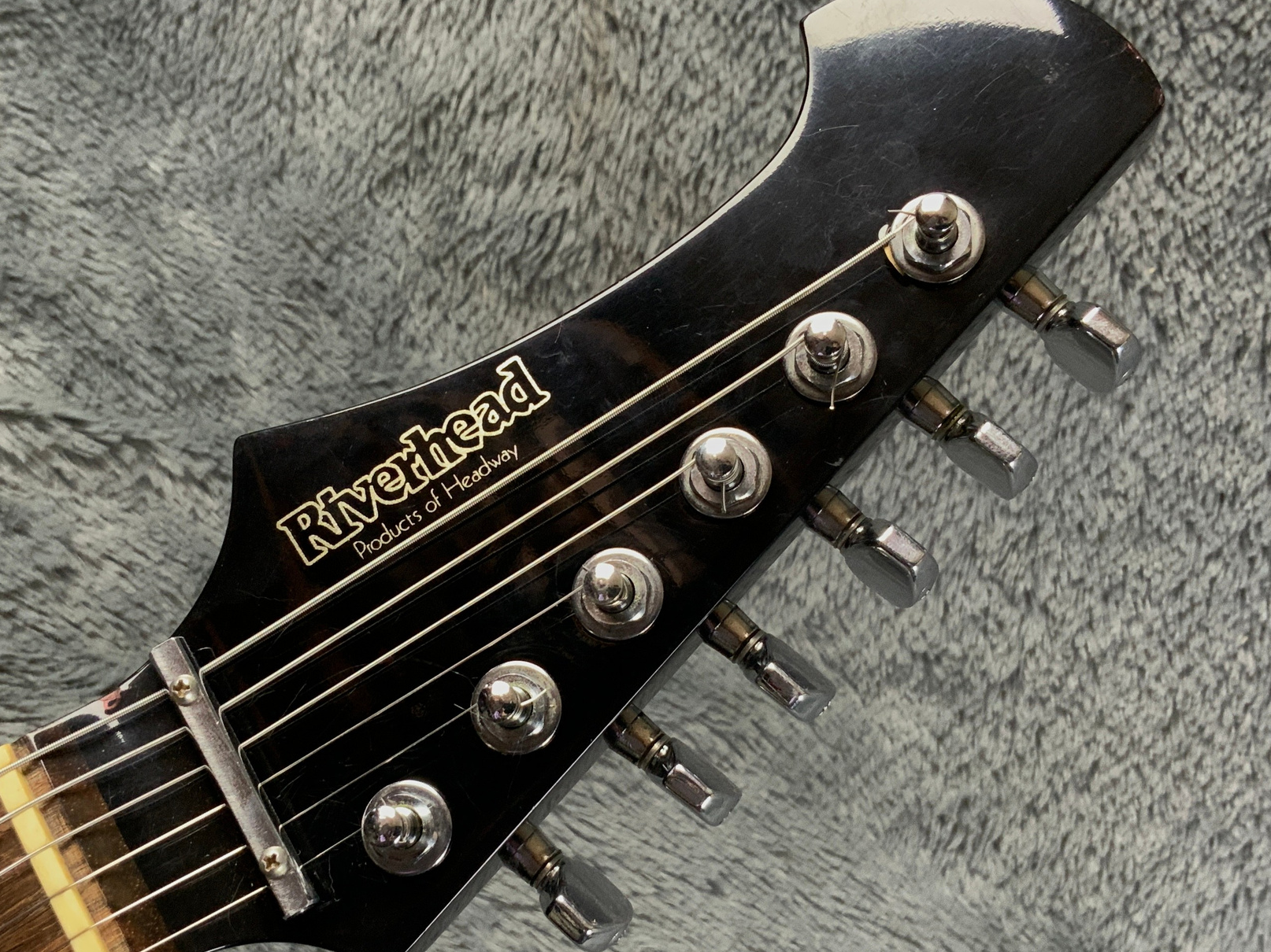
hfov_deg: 41.2
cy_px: 540
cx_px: 583
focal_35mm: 46
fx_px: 1689
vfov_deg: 31.5
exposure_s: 1/60
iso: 160
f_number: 1.8
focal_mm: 3
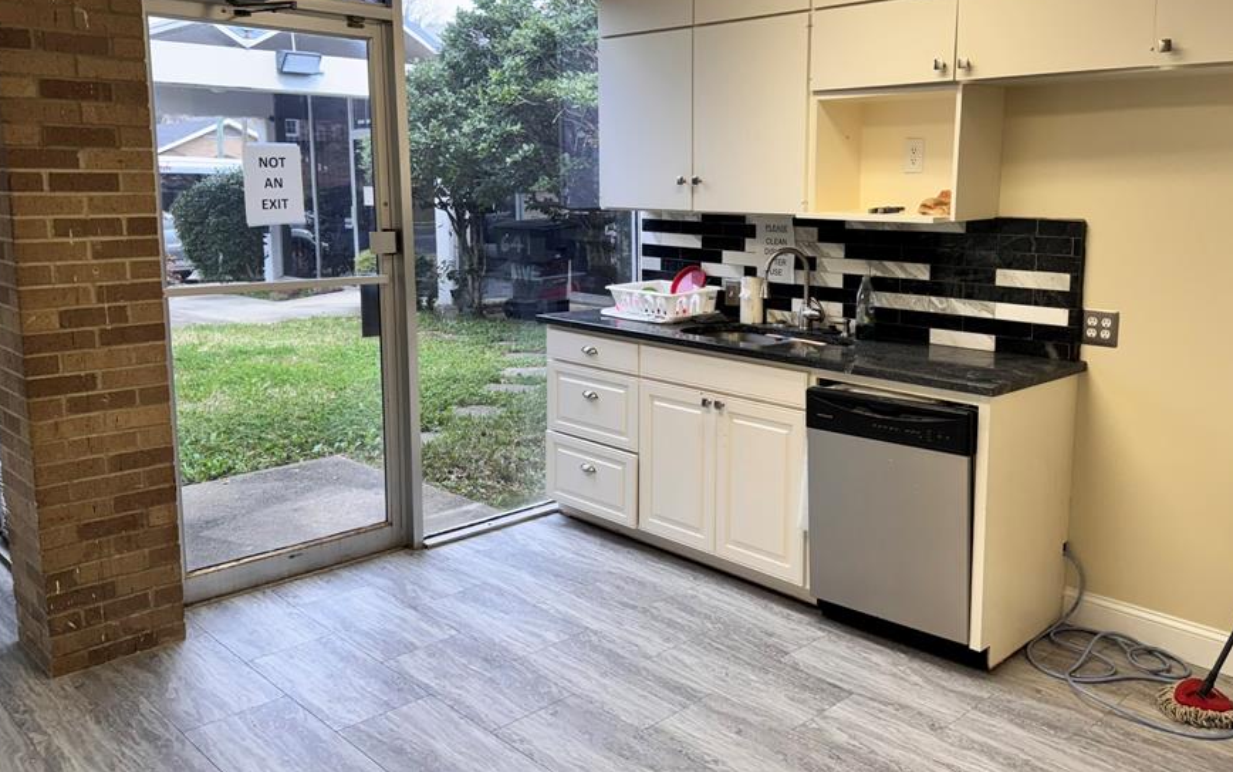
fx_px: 1008
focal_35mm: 30
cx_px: 706
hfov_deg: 62.6
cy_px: 323
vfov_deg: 41.7
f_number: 1.78
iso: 80
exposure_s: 1/120
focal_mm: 6.76
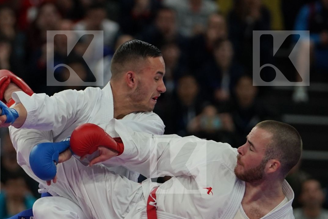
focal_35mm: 412
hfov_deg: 5.0
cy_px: 166
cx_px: 75
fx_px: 3753
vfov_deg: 3.3
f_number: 2.8
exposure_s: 1/1000
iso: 1250
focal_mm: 165
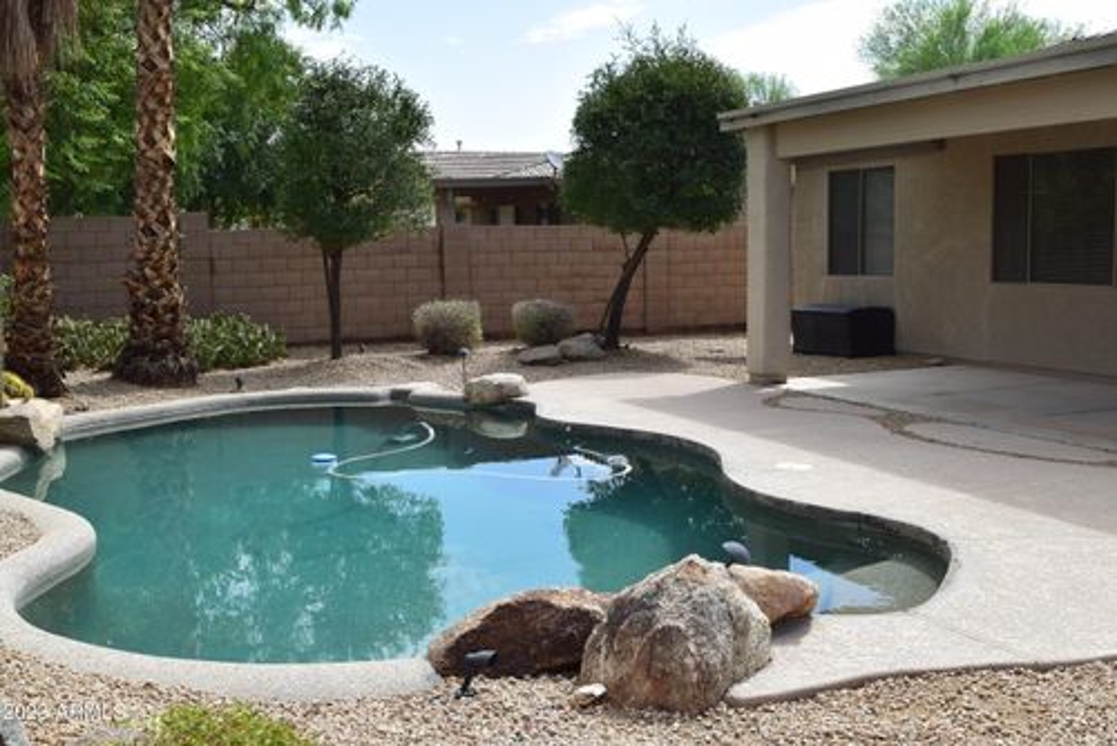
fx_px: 1164
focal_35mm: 38
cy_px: 373
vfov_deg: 35.5
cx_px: 558
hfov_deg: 51.3
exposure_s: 1/500
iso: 400
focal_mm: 25
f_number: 11
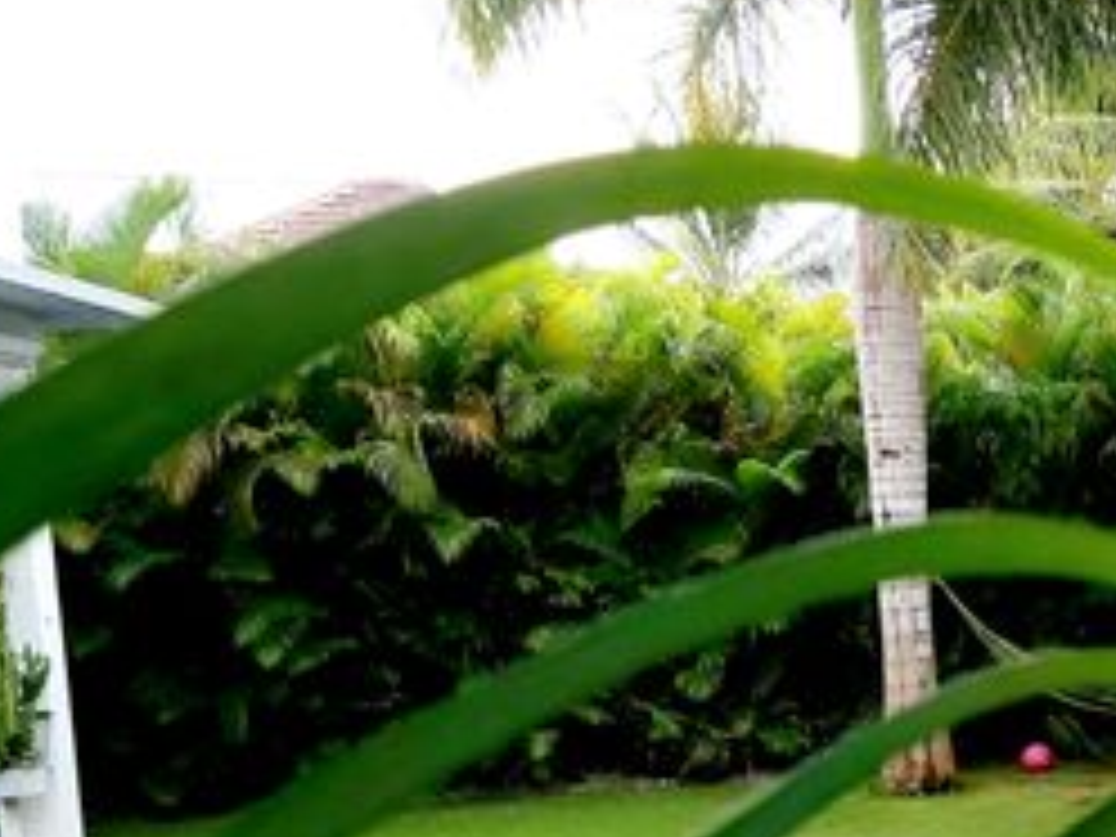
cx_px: 1210
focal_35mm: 63
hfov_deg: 28.1
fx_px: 2031
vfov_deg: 22.5
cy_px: 801
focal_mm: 3.92
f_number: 1.7
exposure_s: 1/856
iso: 64
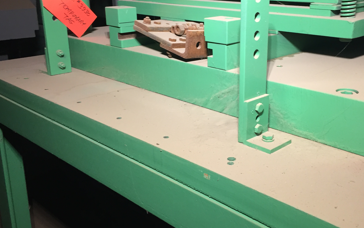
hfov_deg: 46.9
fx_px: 417
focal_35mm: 42
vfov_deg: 30.4
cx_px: 219
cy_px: 90
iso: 80
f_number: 2.2
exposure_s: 1/30
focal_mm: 4.15
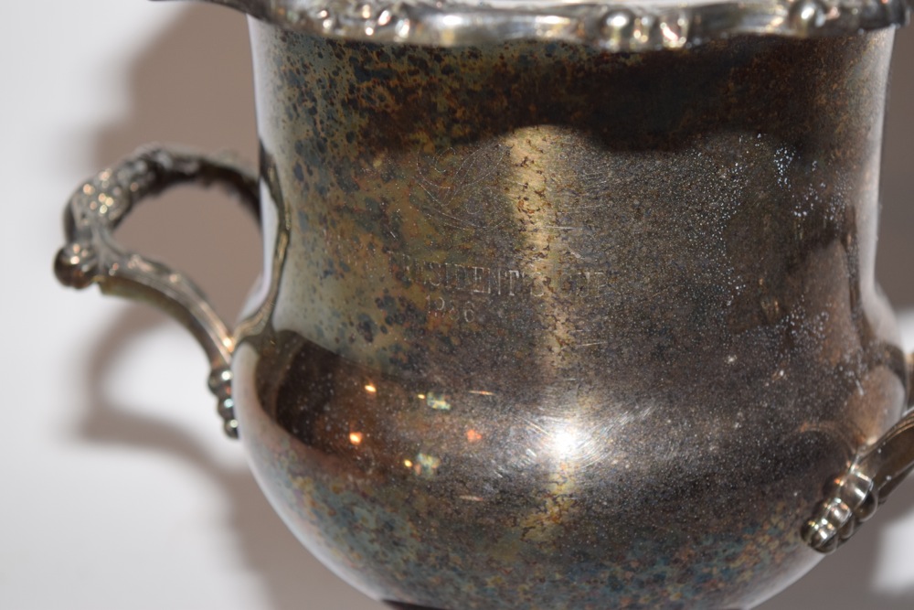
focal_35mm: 82
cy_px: 305
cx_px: 457
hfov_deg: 24.6
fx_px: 2095
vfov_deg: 16.6
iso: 400
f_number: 5.6
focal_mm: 55
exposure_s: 1/60
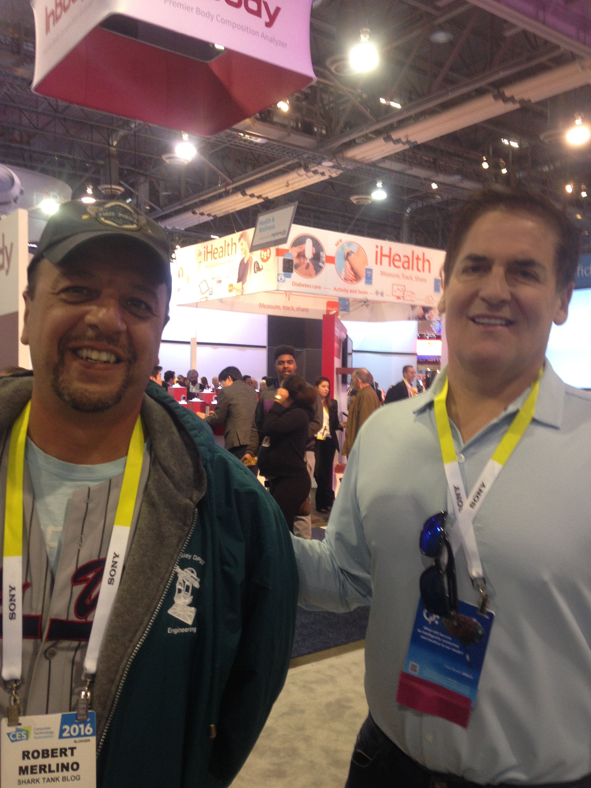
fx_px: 751
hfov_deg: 42.9
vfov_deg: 55.4
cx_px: 296
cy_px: 394
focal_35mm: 33
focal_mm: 4.12
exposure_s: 1/20
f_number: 2.4
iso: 80
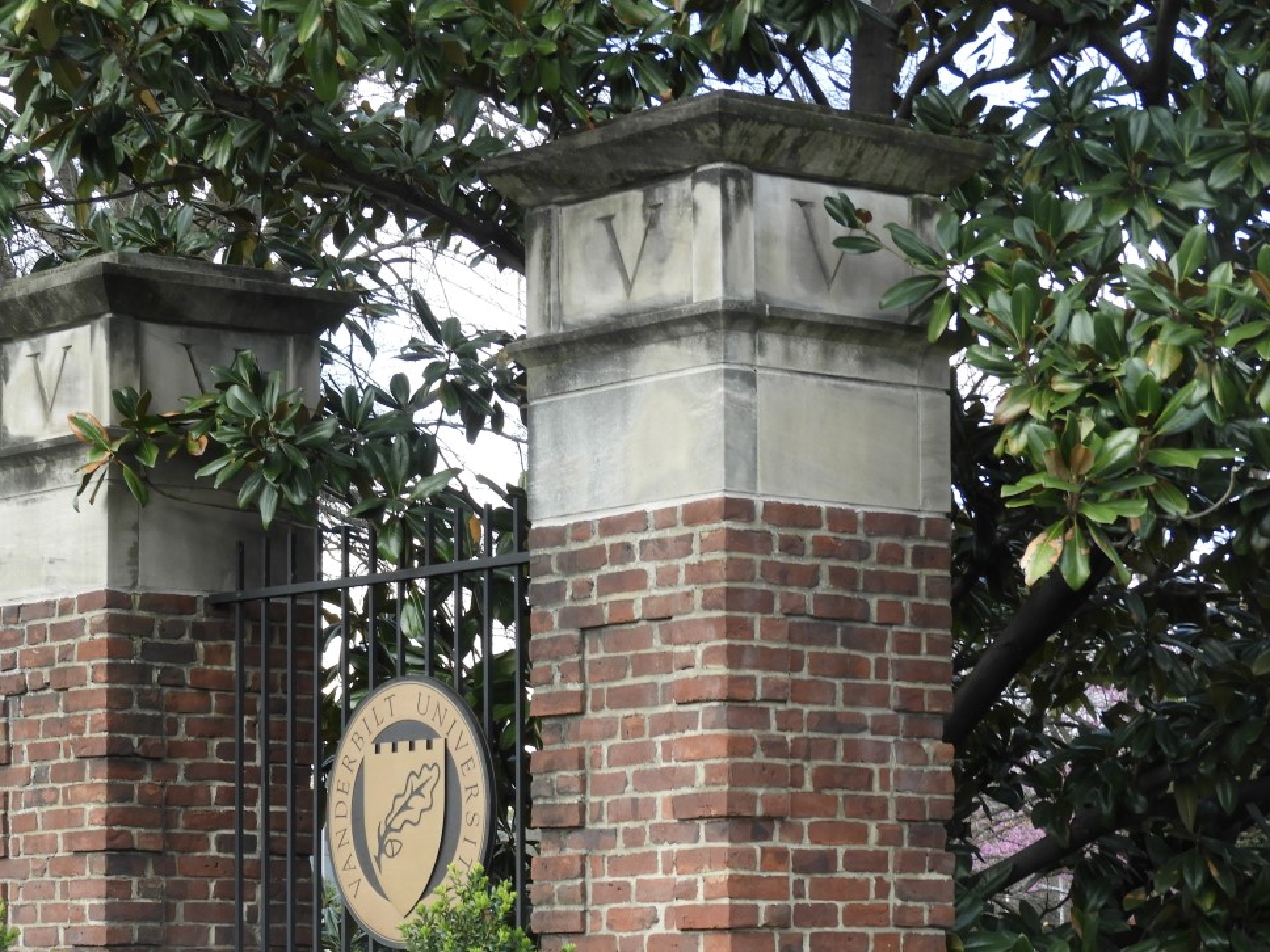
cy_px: 707
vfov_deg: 12.4
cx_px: 392
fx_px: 4366
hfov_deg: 16.5
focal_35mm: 119
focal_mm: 14.3
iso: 100
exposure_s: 1/100
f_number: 4.5
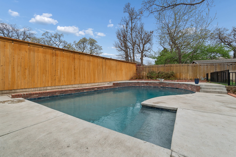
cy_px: 78
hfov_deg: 100.4
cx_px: 118
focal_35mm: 15
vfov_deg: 77.3
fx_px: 98
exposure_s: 1/160
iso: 100
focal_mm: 10
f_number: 8
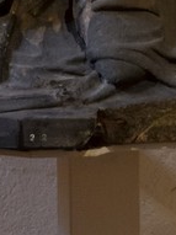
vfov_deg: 2.8
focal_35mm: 676
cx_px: -225
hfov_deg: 2.2
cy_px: -739
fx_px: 4588
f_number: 18
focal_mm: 56
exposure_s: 9
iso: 100
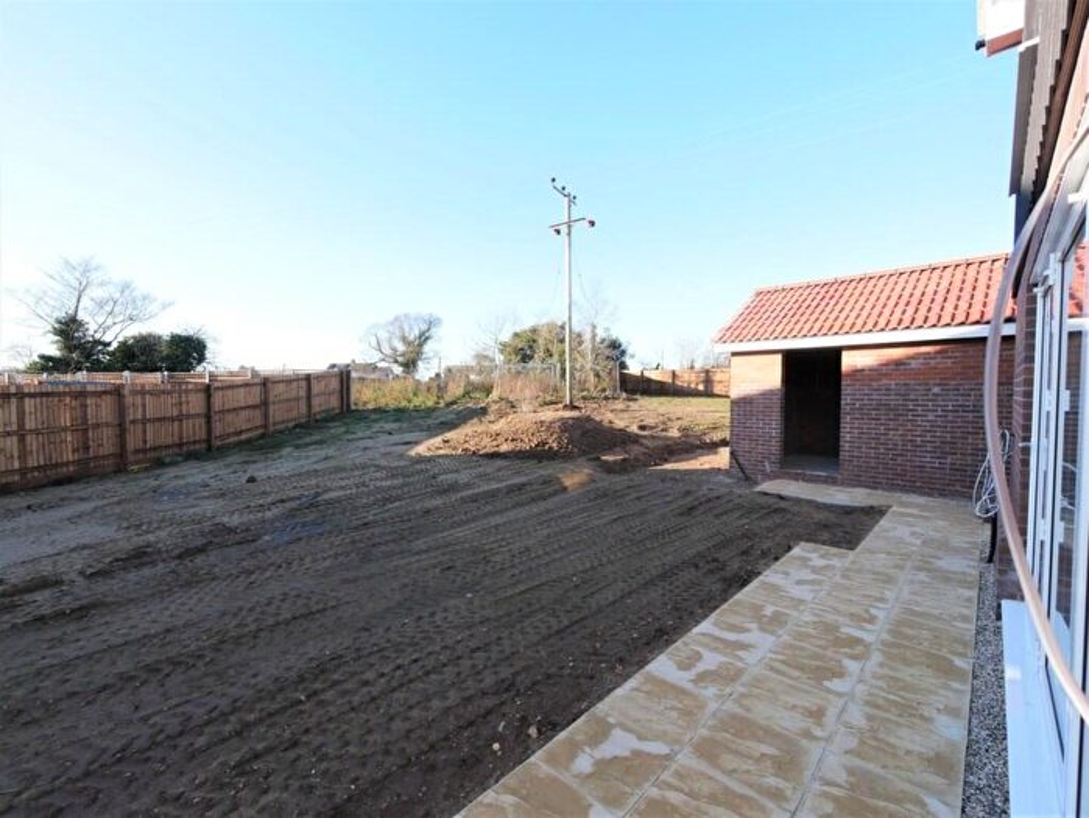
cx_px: 544
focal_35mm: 16
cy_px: 409
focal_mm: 8
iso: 200
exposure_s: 1/200
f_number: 5.6
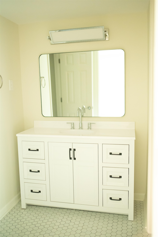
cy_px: 118
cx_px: 79
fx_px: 231
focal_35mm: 35
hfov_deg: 37.8
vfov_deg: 54.5
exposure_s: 1/400
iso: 20000
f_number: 1.8
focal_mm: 35
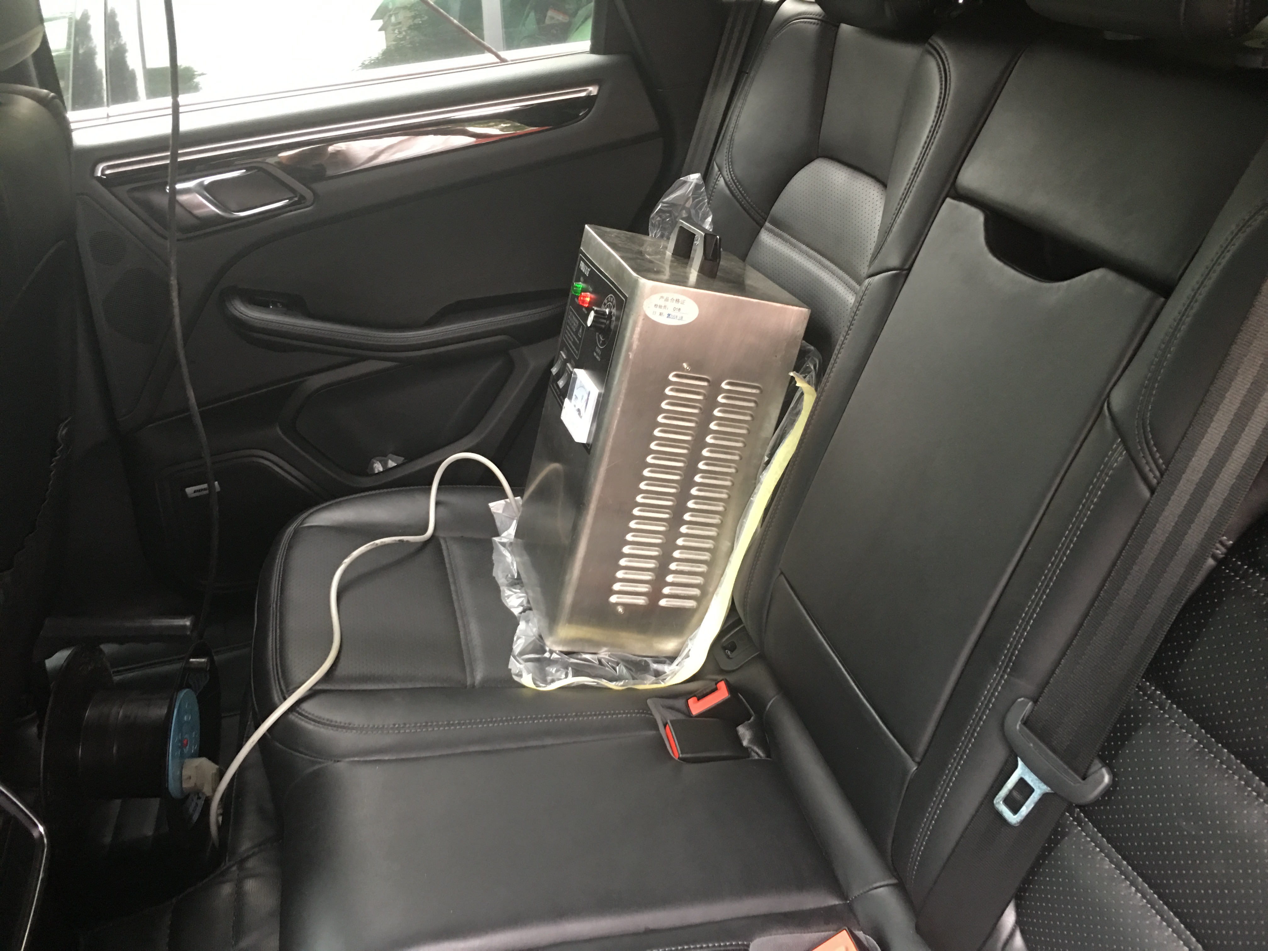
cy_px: 476
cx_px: 634
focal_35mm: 29
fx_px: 1062
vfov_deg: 48.2
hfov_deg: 61.7
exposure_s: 1/8
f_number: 2.2
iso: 100
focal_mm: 4.15
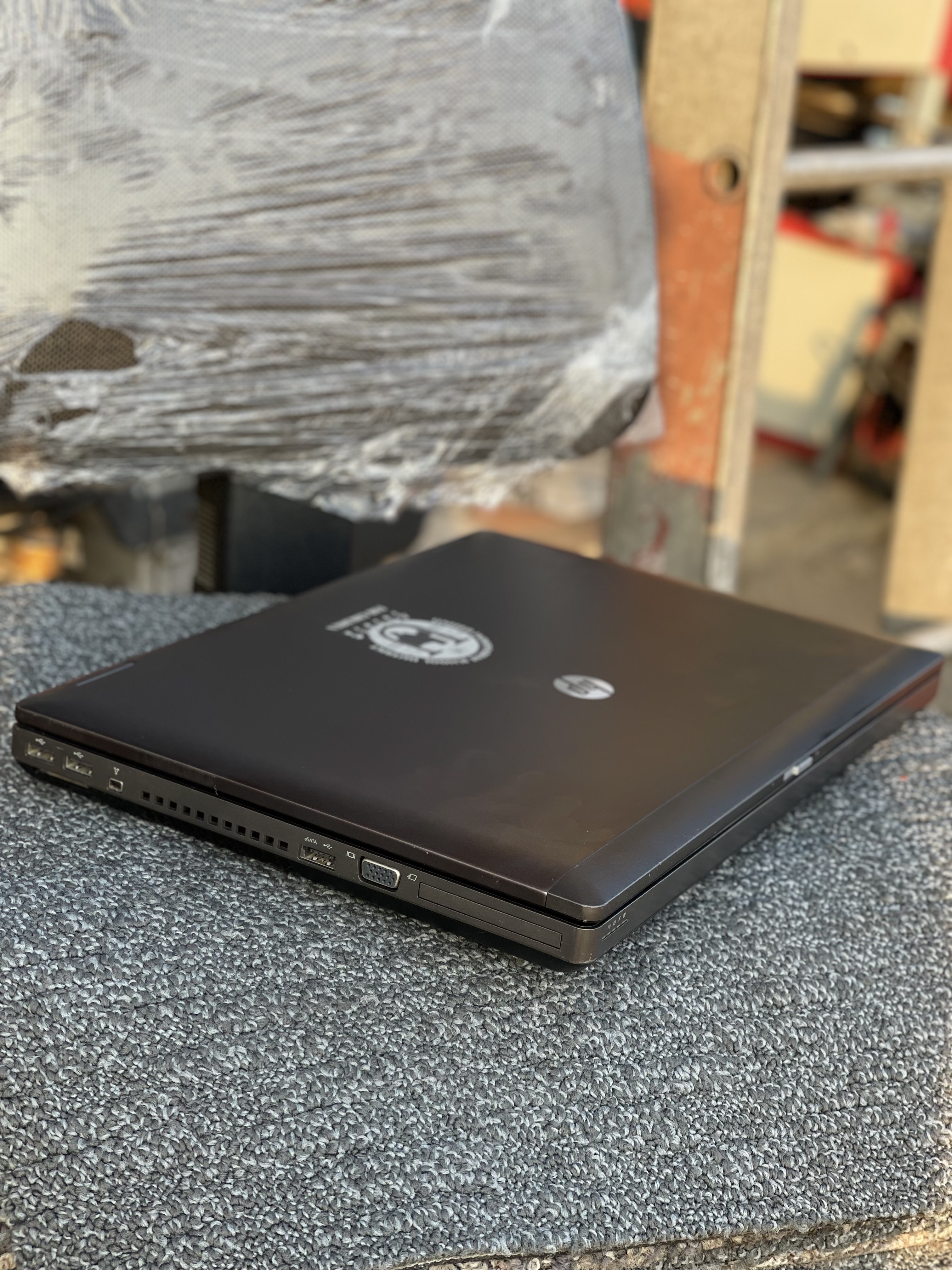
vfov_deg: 30.3
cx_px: 476
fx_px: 2347
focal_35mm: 64
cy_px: 635
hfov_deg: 22.9
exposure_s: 1/121
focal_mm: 7.5
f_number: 2.2
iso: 25
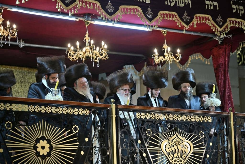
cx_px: 122
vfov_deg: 12.5
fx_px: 749
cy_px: 82
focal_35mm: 110
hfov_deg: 18.6
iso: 500
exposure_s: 1/320
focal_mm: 110
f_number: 4
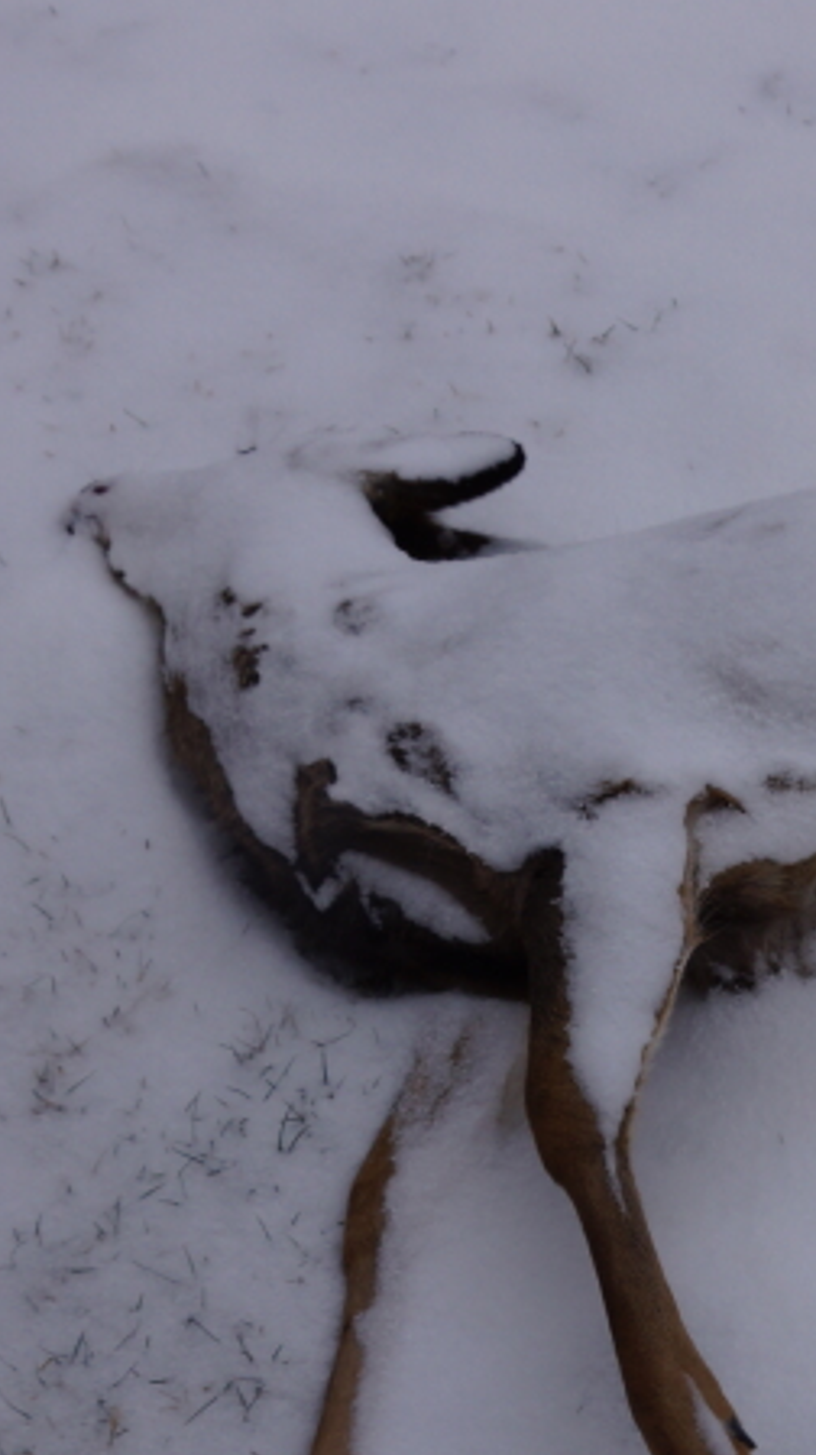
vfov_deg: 27.5
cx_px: 848
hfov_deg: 15.3
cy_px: 852
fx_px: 2967
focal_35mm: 77
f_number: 8
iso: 100
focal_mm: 22
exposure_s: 1/80
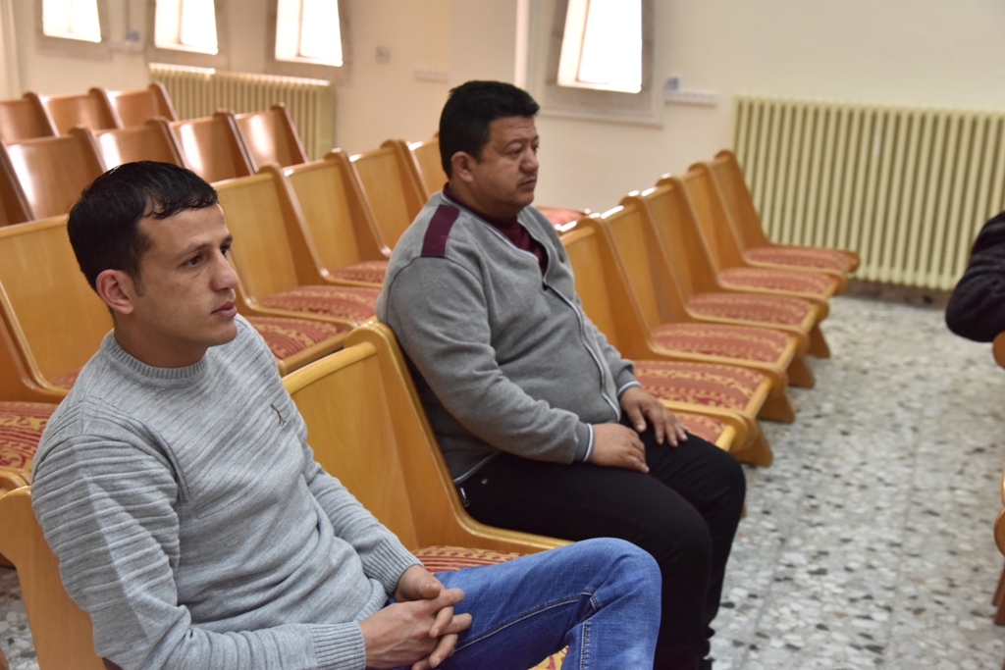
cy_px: 335
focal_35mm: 50
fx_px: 1396
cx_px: 502
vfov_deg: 27.0
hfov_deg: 39.6
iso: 2500
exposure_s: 1/160
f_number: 6.3
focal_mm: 50
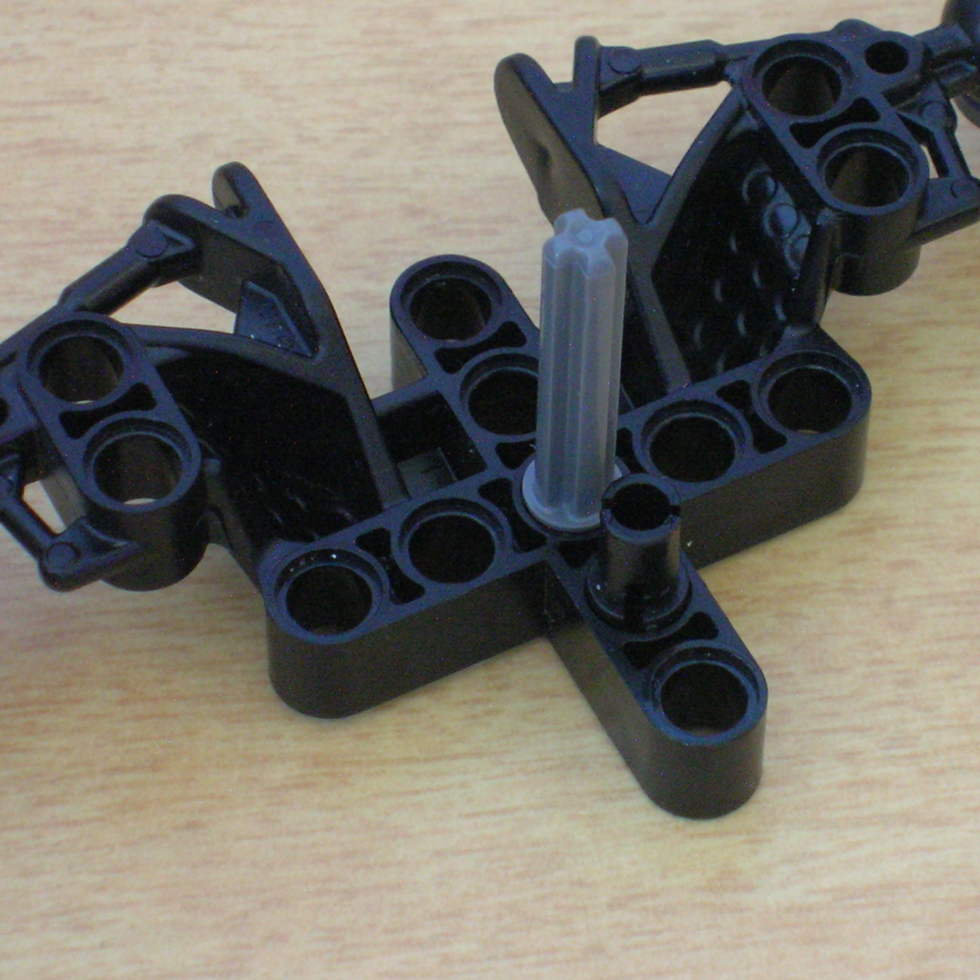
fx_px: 5093
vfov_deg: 11.0
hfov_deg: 11.0
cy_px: 395
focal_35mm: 159
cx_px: 605
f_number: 4.9
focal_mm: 17.1
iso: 200
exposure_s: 2
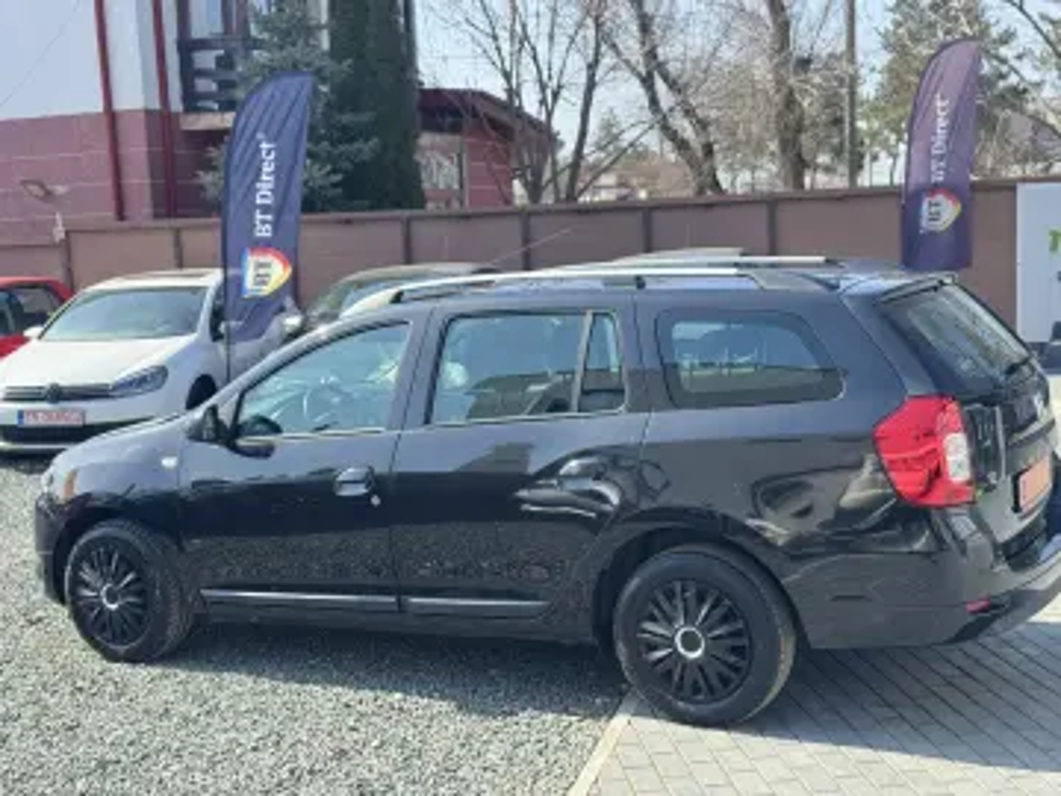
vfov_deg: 30.3
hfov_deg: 39.7
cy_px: 398
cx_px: 530
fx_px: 1471
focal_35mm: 48
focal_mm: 6.76
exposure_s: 1/1263
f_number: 1.78
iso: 64
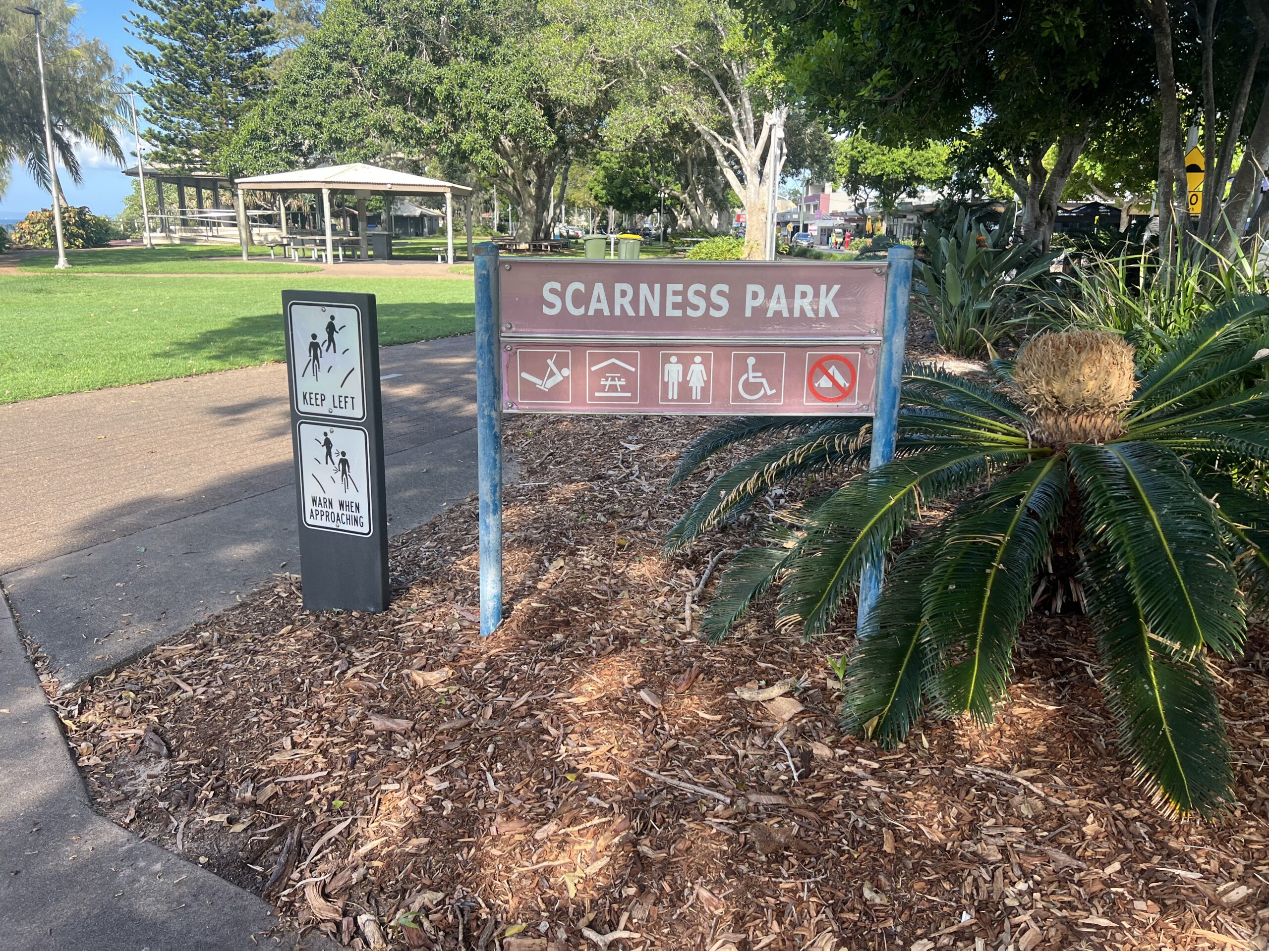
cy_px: 476
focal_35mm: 26
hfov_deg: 67.3
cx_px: 634
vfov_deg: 53.1
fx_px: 953
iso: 50
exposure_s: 1/714
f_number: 1.5
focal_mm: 5.7
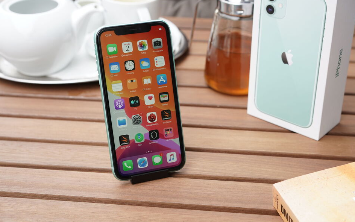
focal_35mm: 57
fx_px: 551
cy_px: 119
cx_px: 179
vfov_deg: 22.7
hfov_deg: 35.7
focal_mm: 55
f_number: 5.6
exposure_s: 1/250
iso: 640
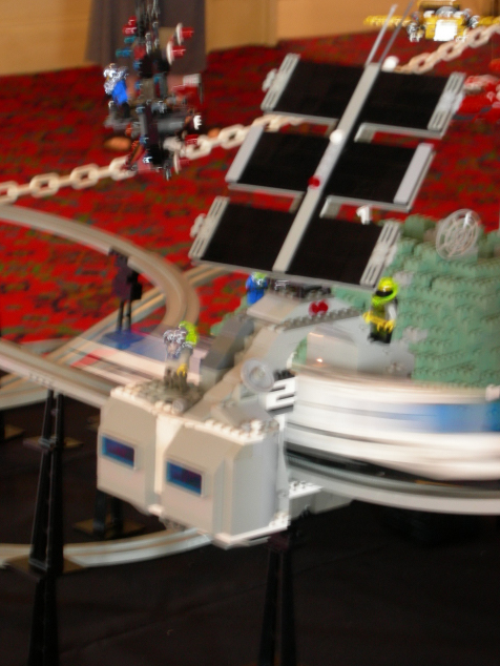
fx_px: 2136
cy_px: 334
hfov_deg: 13.3
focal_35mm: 111
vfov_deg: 17.7
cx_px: 249
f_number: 4.8
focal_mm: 23
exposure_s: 1/2.1
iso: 200
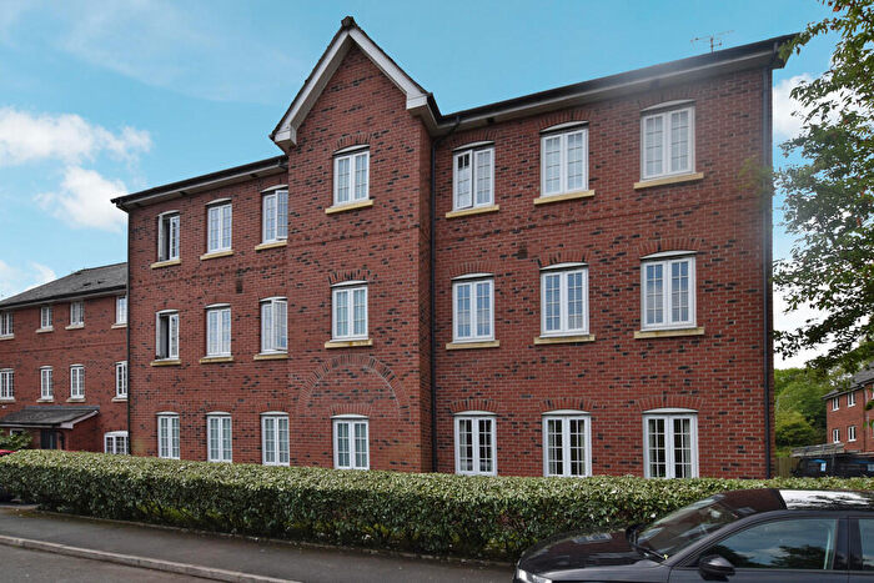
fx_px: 364
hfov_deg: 100.4
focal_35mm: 15
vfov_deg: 77.4
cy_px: 292
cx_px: 437
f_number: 7.1
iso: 100
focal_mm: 10
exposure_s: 1/200
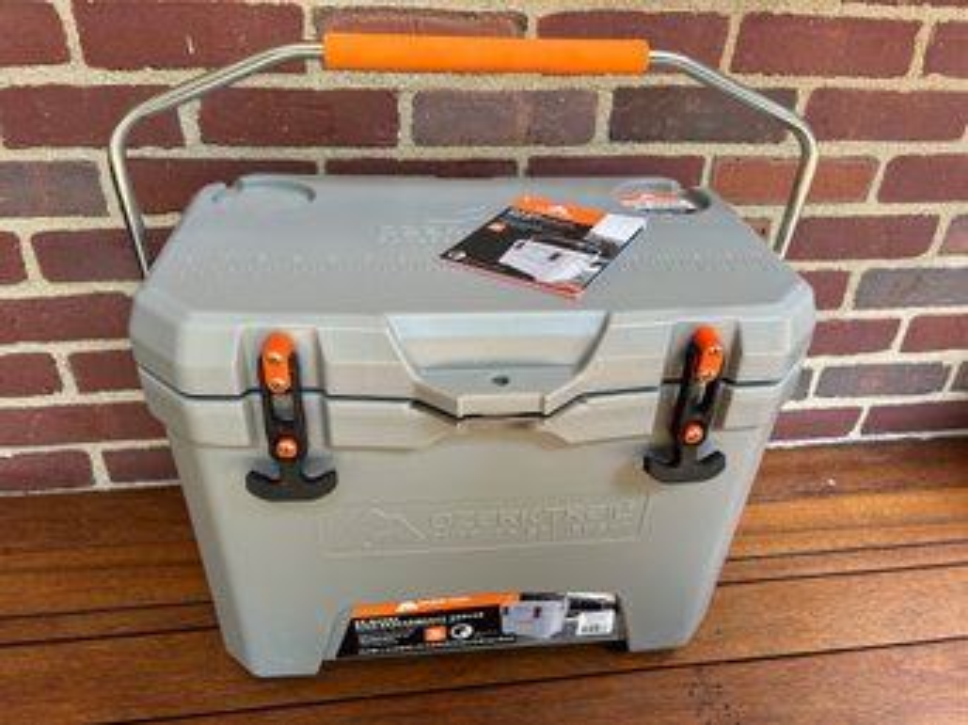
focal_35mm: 26
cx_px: 484
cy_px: 362
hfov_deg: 67.3
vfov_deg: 53.0
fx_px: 727
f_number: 1.5
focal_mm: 5.7
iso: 40
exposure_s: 1/121
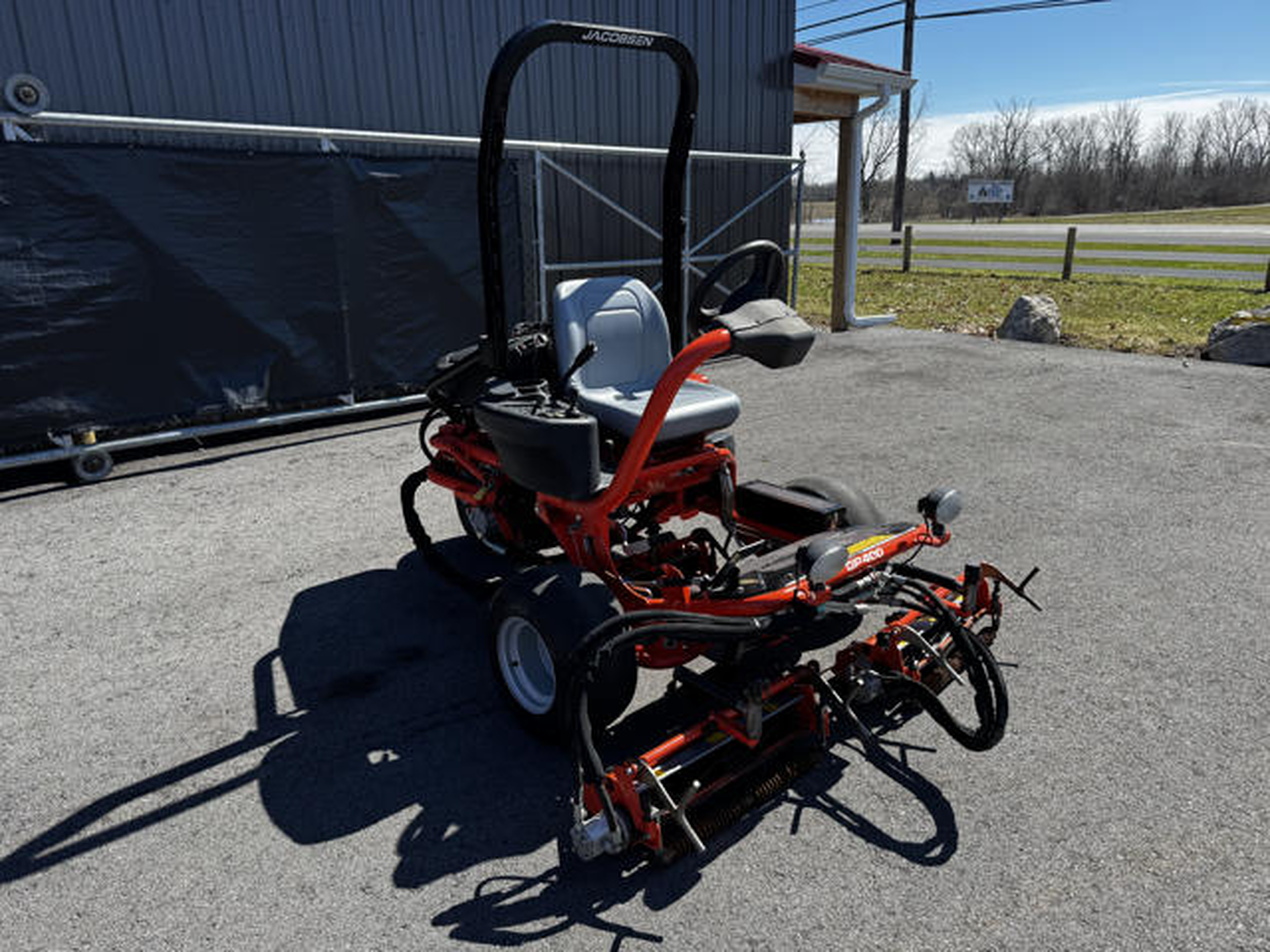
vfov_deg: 56.8
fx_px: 881
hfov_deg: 71.6
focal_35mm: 24
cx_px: 635
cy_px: 476
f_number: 1.78
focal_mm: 6.76
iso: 80
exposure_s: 1/2331
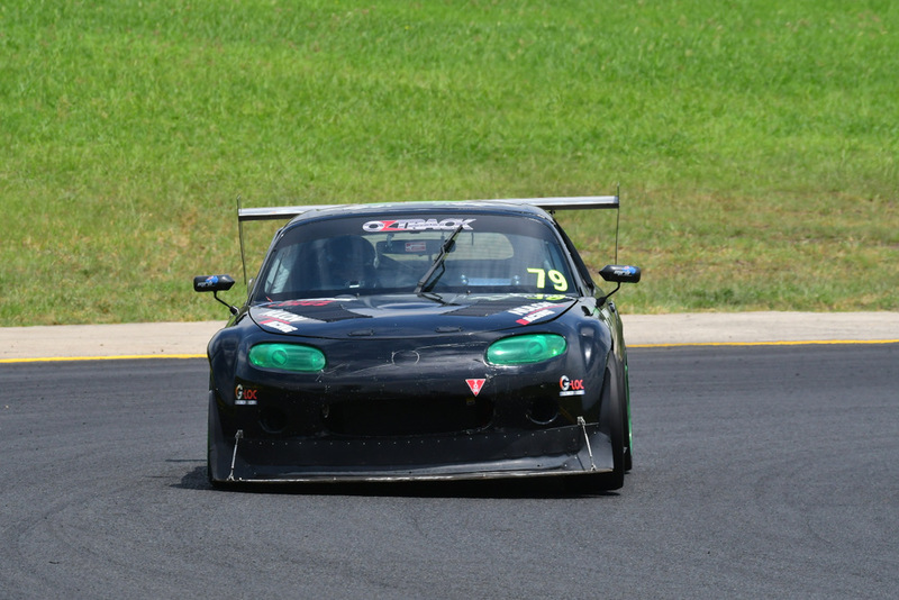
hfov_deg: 3.7
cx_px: 450
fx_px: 13864
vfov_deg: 2.5
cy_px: 300
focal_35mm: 555
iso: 640
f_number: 14
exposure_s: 1/640
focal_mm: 370
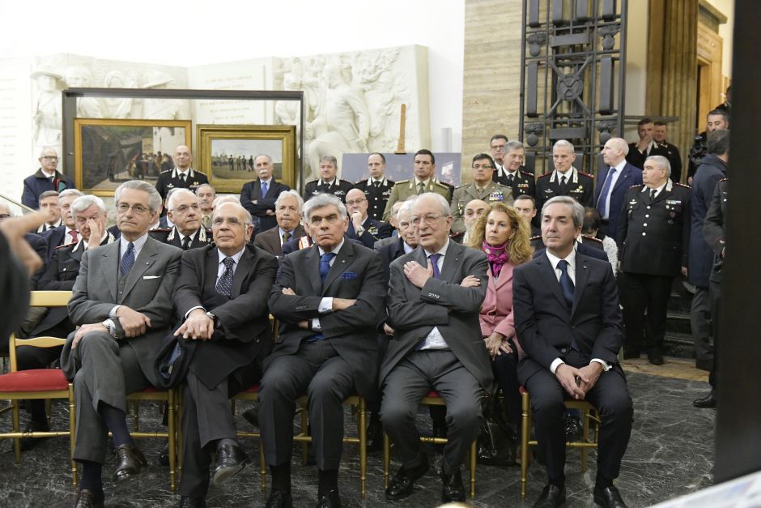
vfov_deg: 35.1
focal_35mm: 38
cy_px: 254
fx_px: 803
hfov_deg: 50.7
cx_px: 380
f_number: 3.5
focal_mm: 38
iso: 7200
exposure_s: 1/125
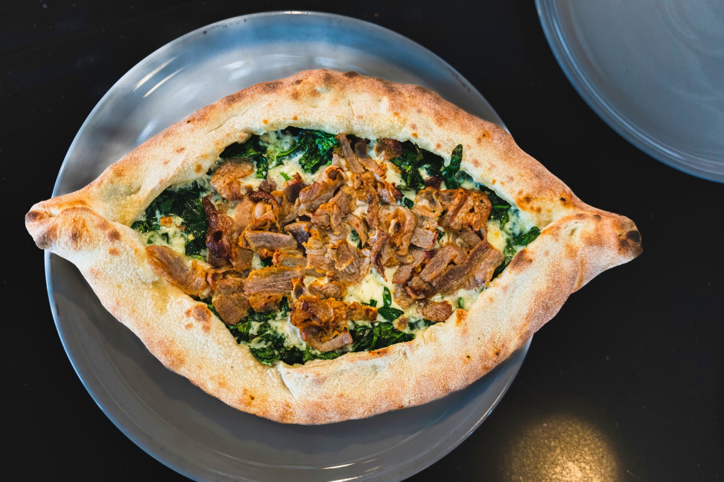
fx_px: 591
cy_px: 241
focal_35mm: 29
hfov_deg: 63.0
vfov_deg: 44.4
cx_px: 362
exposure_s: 1/250
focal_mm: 29.4
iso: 2500
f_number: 2.8
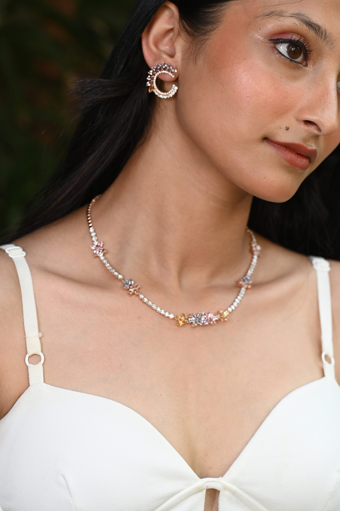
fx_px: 1490
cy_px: 256
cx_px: 170
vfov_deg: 19.5
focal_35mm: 105
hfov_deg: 13.0
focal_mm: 105
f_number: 5.6
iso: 400
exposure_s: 1/160
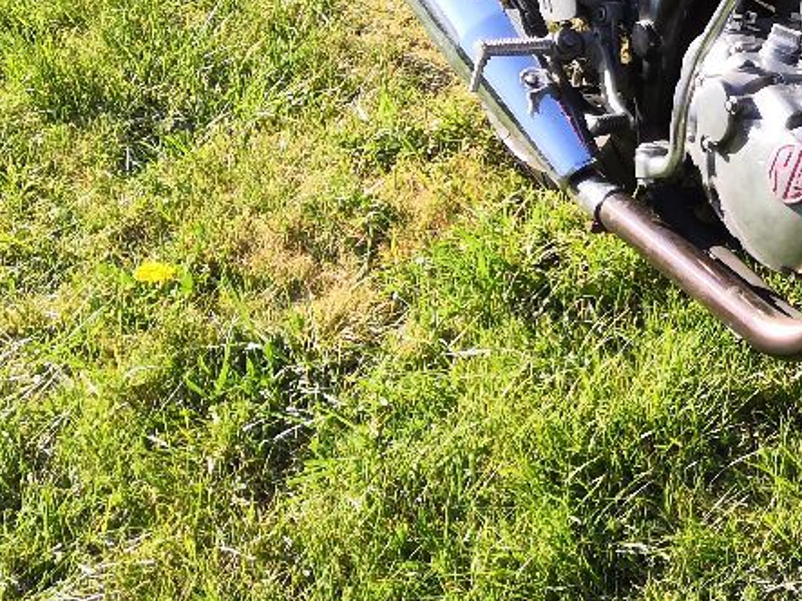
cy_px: 163
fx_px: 1807
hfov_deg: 23.0
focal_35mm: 78
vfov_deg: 18.8
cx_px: 954
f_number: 1.8
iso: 50
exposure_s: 1/471
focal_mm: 3.95
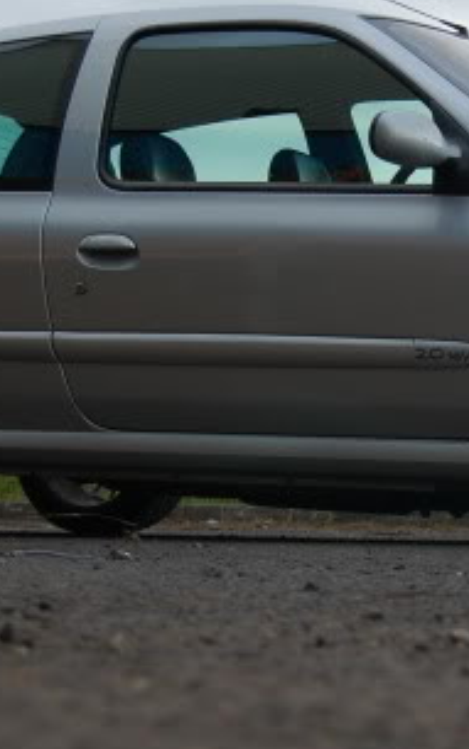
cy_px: 279
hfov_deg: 10.1
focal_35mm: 128
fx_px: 2614
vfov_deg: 16.3
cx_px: 532
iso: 400
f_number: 4.5
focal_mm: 32
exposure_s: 1/80
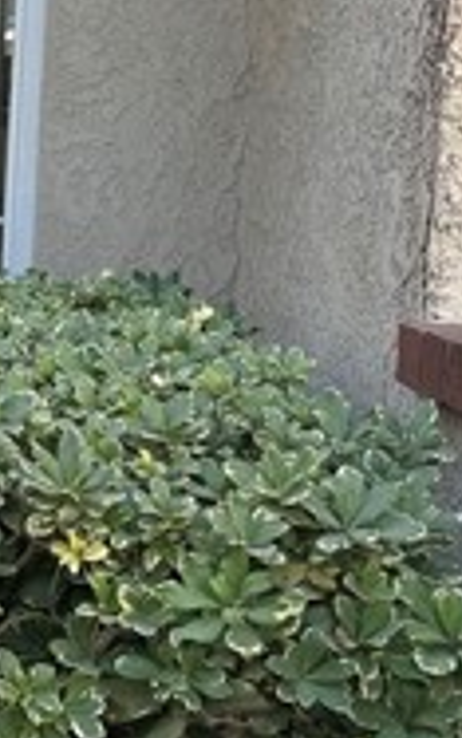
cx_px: -640
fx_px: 1751
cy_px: 280
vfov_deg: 23.8
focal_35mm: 87
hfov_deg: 12.1
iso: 80
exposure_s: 1/611
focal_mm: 6.86
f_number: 1.78
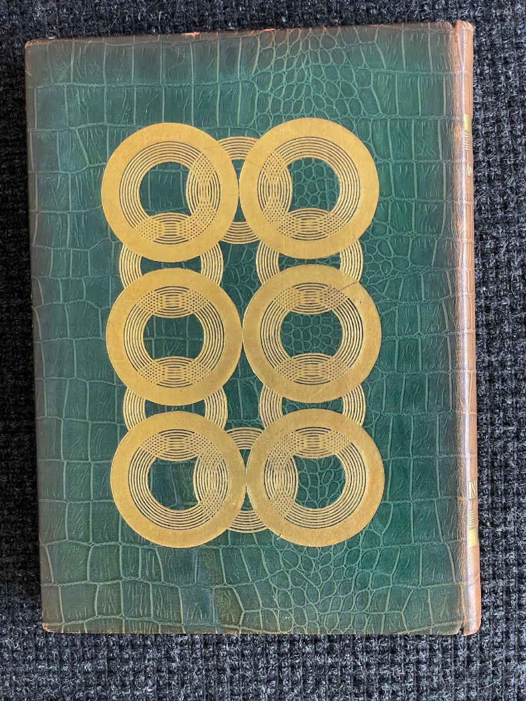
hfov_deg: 28.0
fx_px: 1054
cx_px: 263
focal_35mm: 52
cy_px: 350
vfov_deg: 36.8
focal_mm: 6
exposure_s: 1/60
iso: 400
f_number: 2
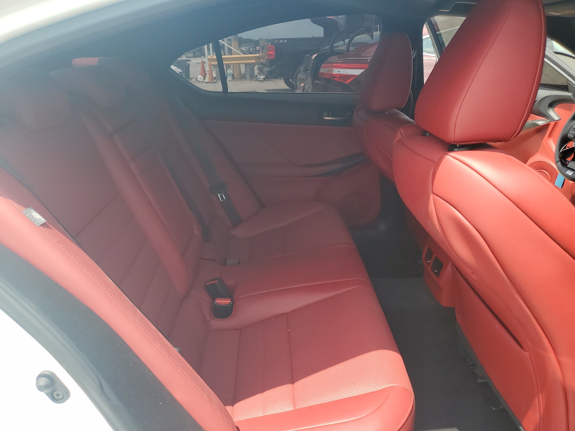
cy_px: 216
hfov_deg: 67.3
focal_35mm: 26
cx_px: 288
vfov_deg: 53.1
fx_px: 432
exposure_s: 1/909
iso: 50
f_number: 1.5
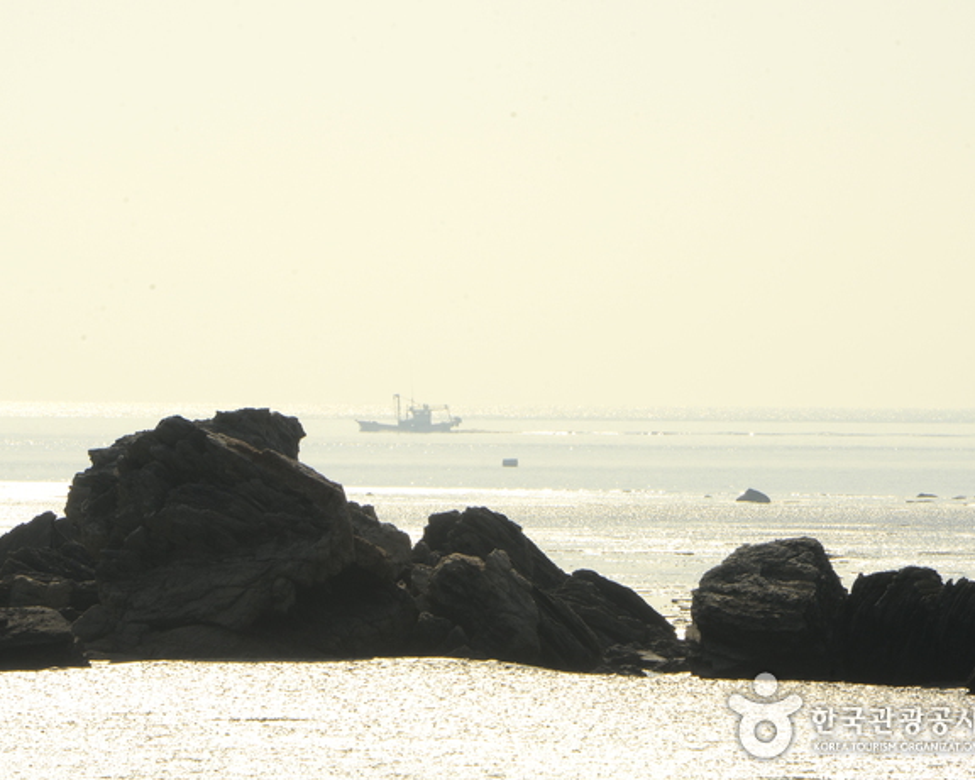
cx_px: 416
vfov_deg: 4.5
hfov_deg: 5.7
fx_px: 9842
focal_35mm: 341
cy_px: 390
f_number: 22
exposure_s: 1/160
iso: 200
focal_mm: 200
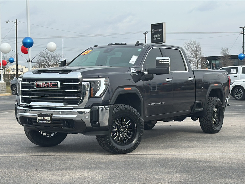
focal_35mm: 62
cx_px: 122
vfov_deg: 23.7
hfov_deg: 31.2
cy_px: 92
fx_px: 439
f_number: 1.78
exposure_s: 1/2481
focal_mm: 6.86
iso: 64
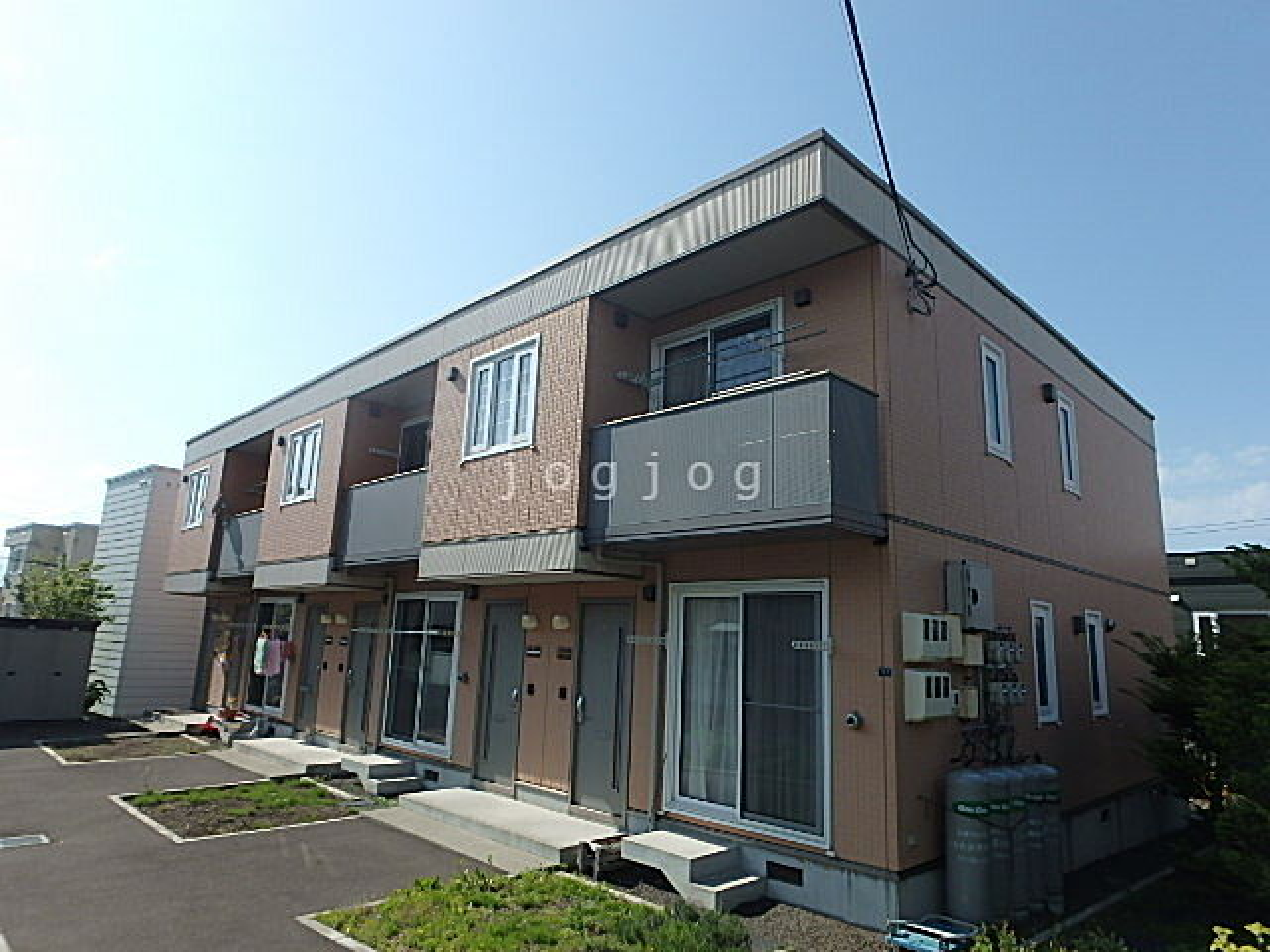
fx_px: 770
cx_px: 635
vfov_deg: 63.4
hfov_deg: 79.0
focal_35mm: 21
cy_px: 476
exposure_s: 1/500
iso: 125
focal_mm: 3.7
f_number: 6
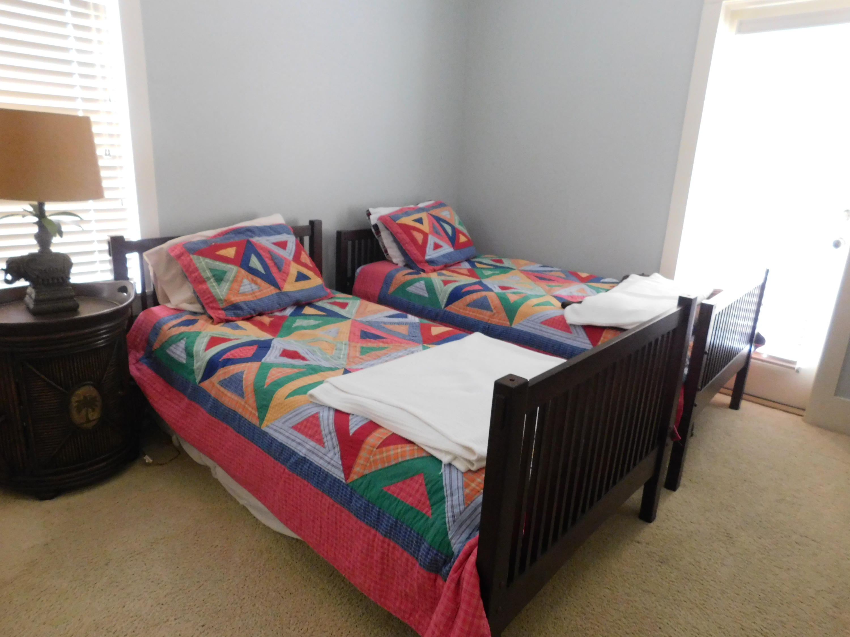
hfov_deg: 73.9
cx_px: 425
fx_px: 565
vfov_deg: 58.9
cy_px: 318
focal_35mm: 23
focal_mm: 4
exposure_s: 1/8
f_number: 3
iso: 640
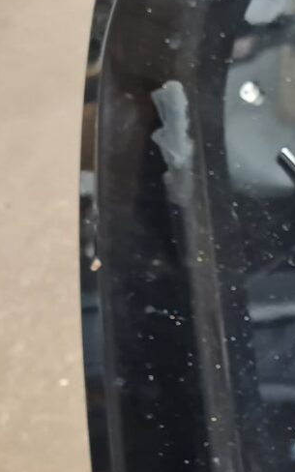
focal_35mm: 79
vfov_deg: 25.6
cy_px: 394
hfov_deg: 13.7
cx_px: 612
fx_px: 1016
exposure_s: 1/50
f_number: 1.8
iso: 250
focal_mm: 5.4
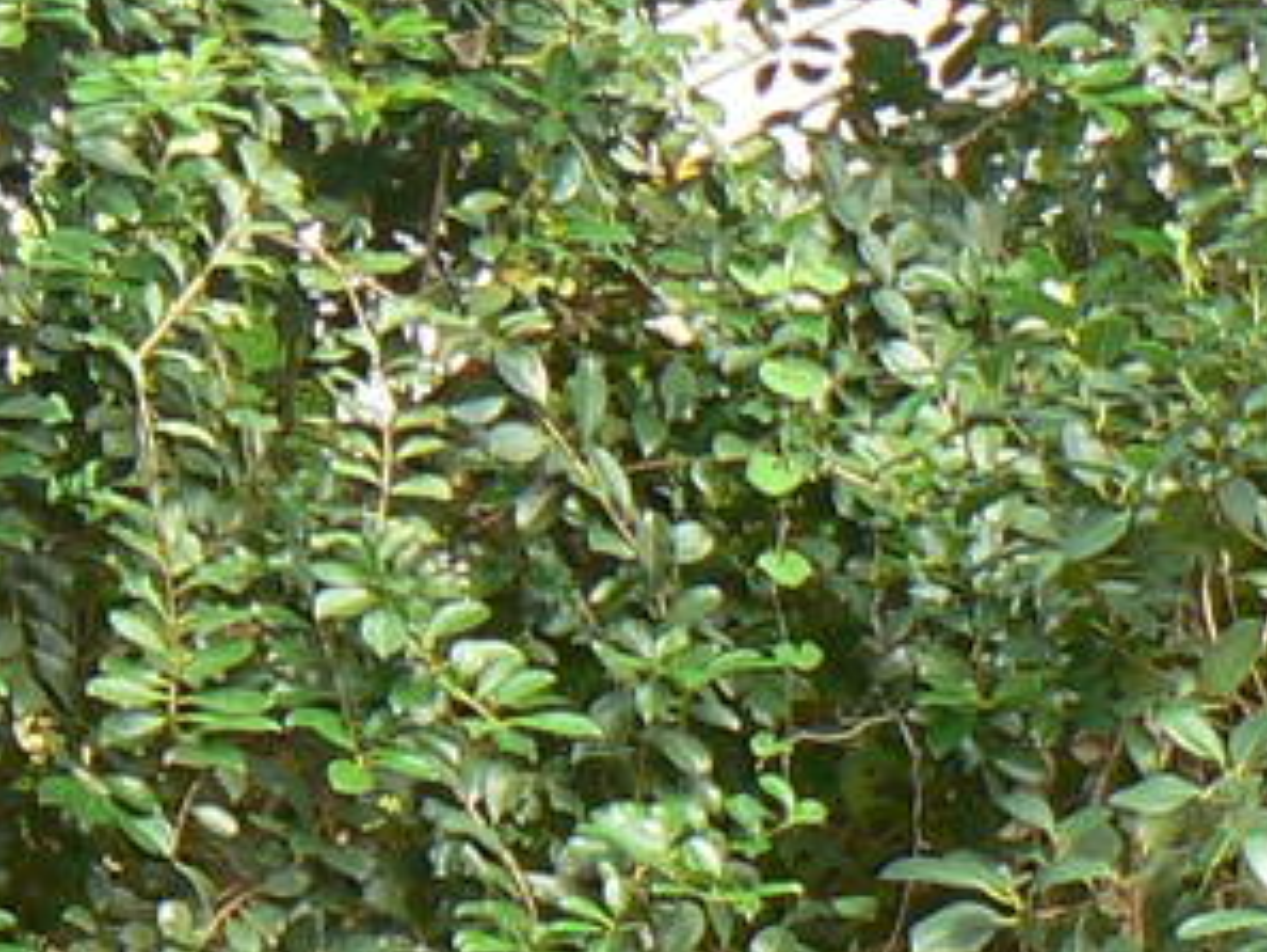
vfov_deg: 7.6
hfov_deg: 10.1
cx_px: -183
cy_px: 1238
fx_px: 7104
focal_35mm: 194
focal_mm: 6
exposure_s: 1/80
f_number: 4
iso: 80
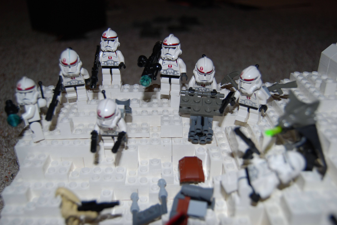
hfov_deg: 53.8
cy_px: 111
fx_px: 332
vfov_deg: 37.3
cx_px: 171
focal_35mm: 36
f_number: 3.8
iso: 180
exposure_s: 1/60
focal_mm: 23
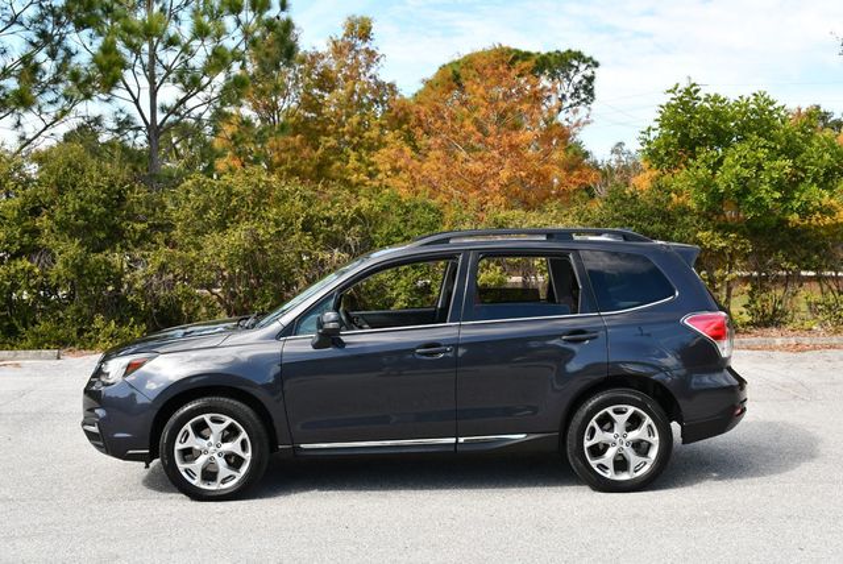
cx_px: 422
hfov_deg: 39.6
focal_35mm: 50
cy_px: 282
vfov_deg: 27.0
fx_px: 1172
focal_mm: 25
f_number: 8
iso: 200
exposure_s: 1/250
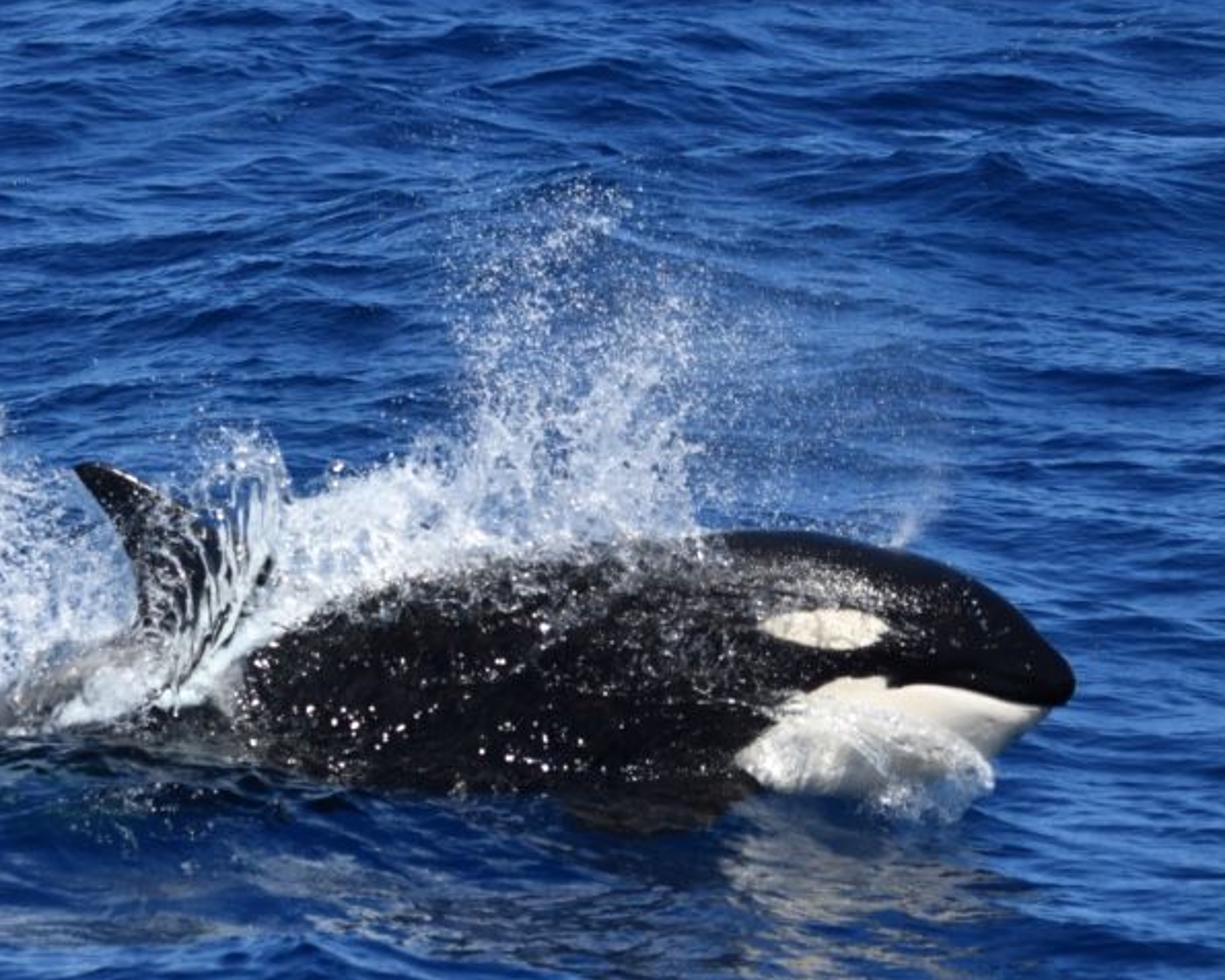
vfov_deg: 3.6
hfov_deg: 4.5
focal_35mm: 429
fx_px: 15554
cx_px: 445
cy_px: 540
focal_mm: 340
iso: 1000
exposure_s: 1/8000
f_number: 6
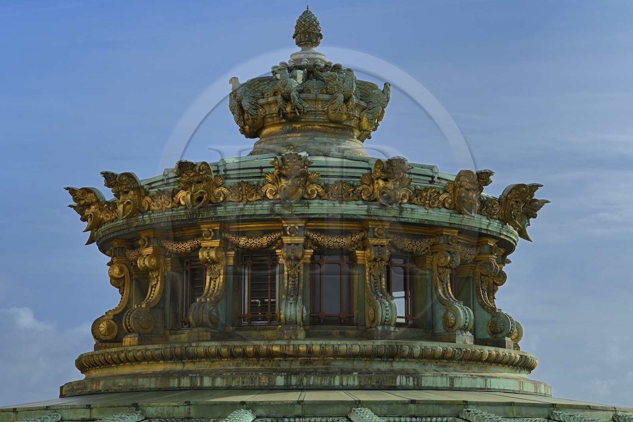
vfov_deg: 19.4
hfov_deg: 28.8
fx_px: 1231
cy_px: 211
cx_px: 316
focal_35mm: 70
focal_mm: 70
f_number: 11
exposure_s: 1/400
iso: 200
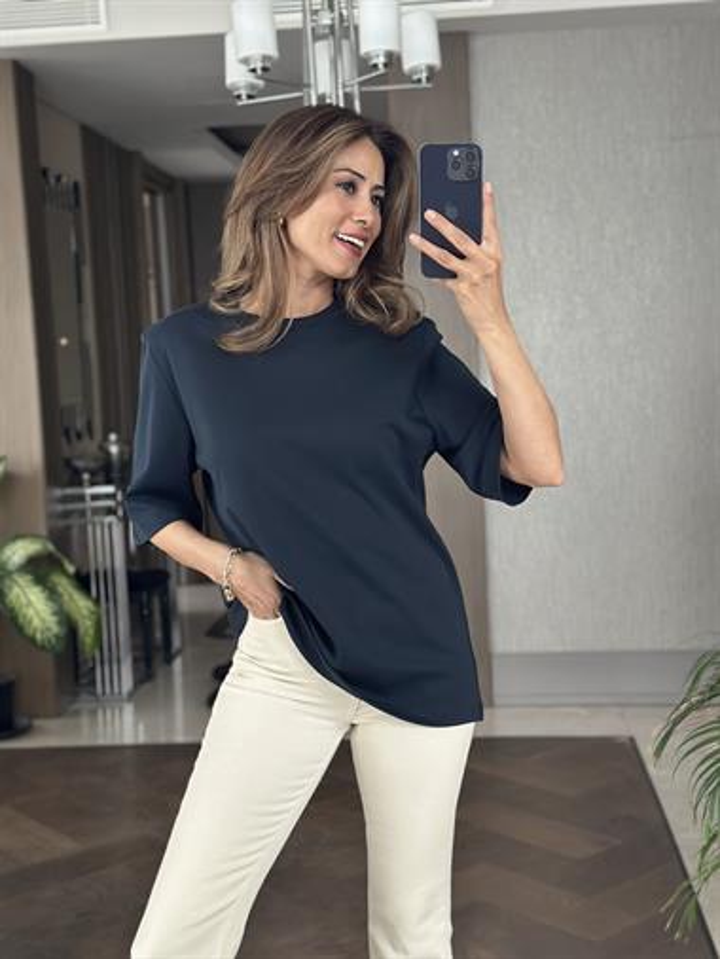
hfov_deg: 30.3
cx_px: 360
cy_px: 480
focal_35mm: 48
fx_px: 1330
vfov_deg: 39.6
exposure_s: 1/58
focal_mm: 6.86
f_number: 1.78
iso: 400
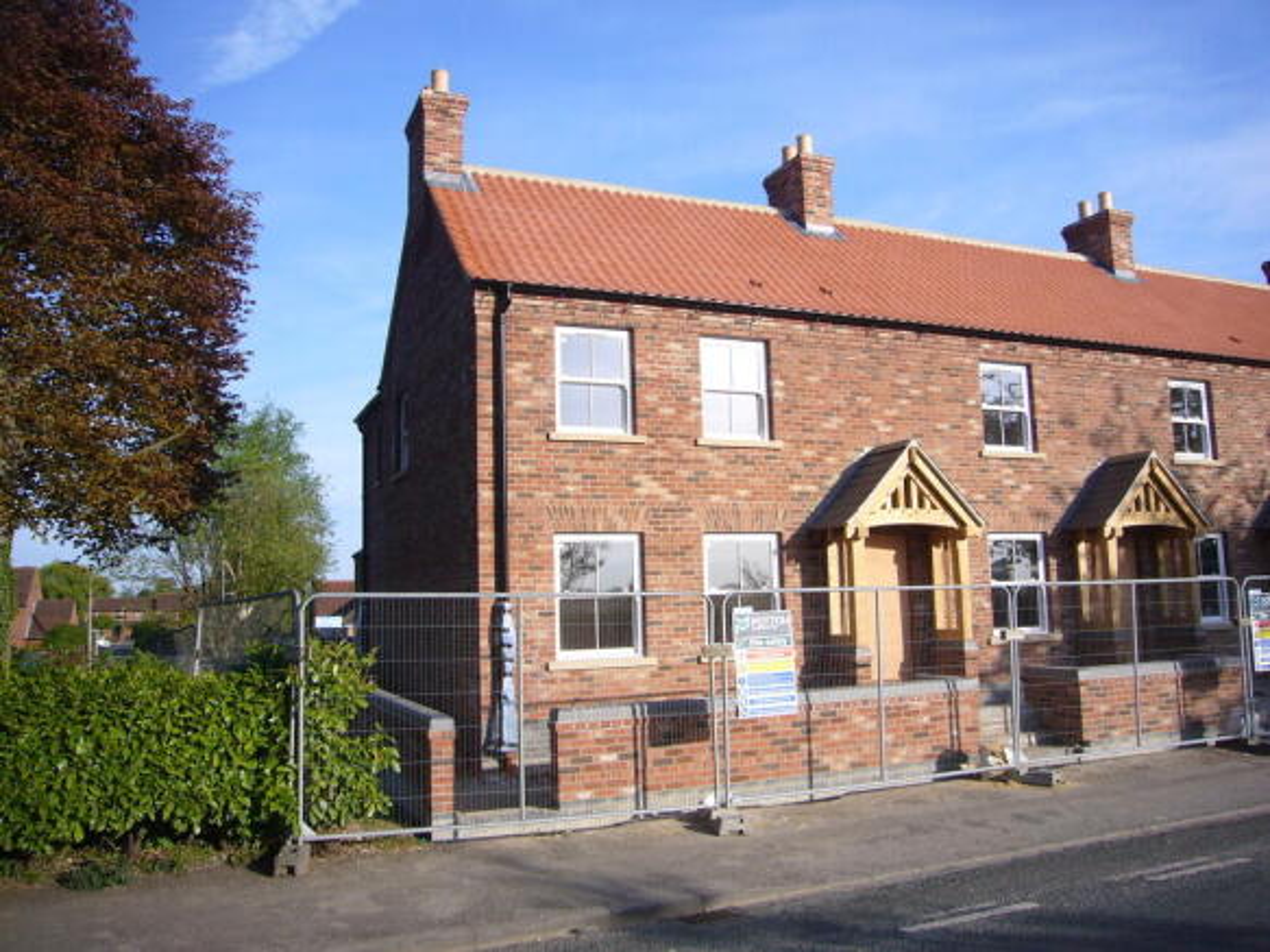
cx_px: 635
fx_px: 1027
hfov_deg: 63.5
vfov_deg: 49.7
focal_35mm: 28
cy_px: 476
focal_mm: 4.6
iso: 80
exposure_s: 1/250
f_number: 5.6
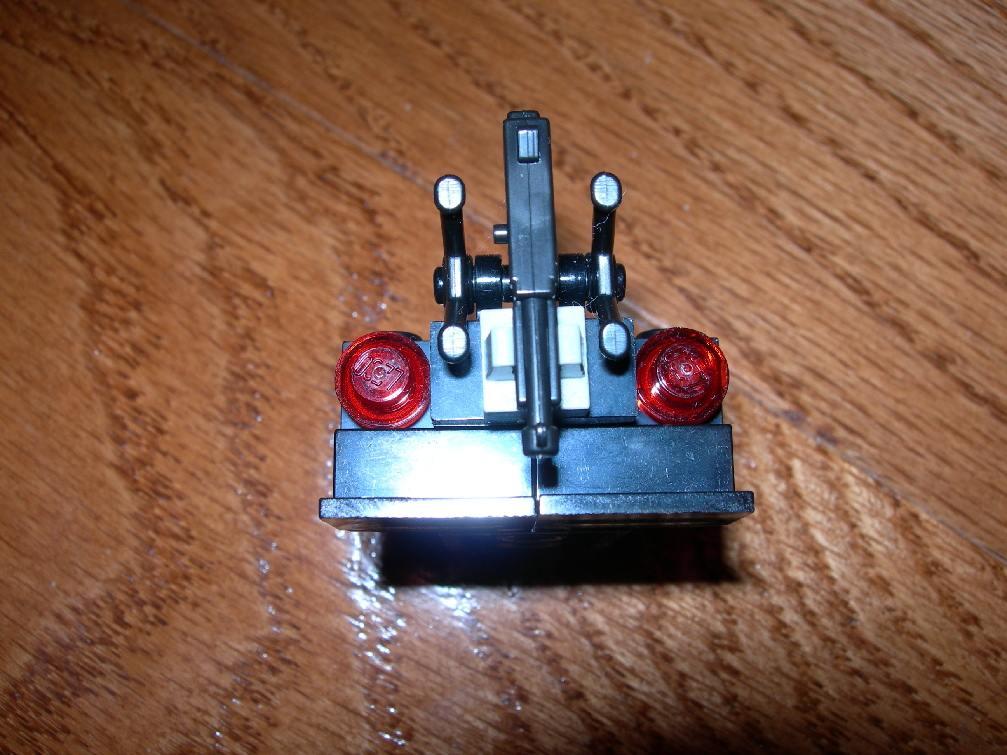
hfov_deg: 49.0
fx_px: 1105
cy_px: 378
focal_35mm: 38
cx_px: 504
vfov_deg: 37.7
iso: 50
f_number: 4.8
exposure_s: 1/60.1
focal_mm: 7.8
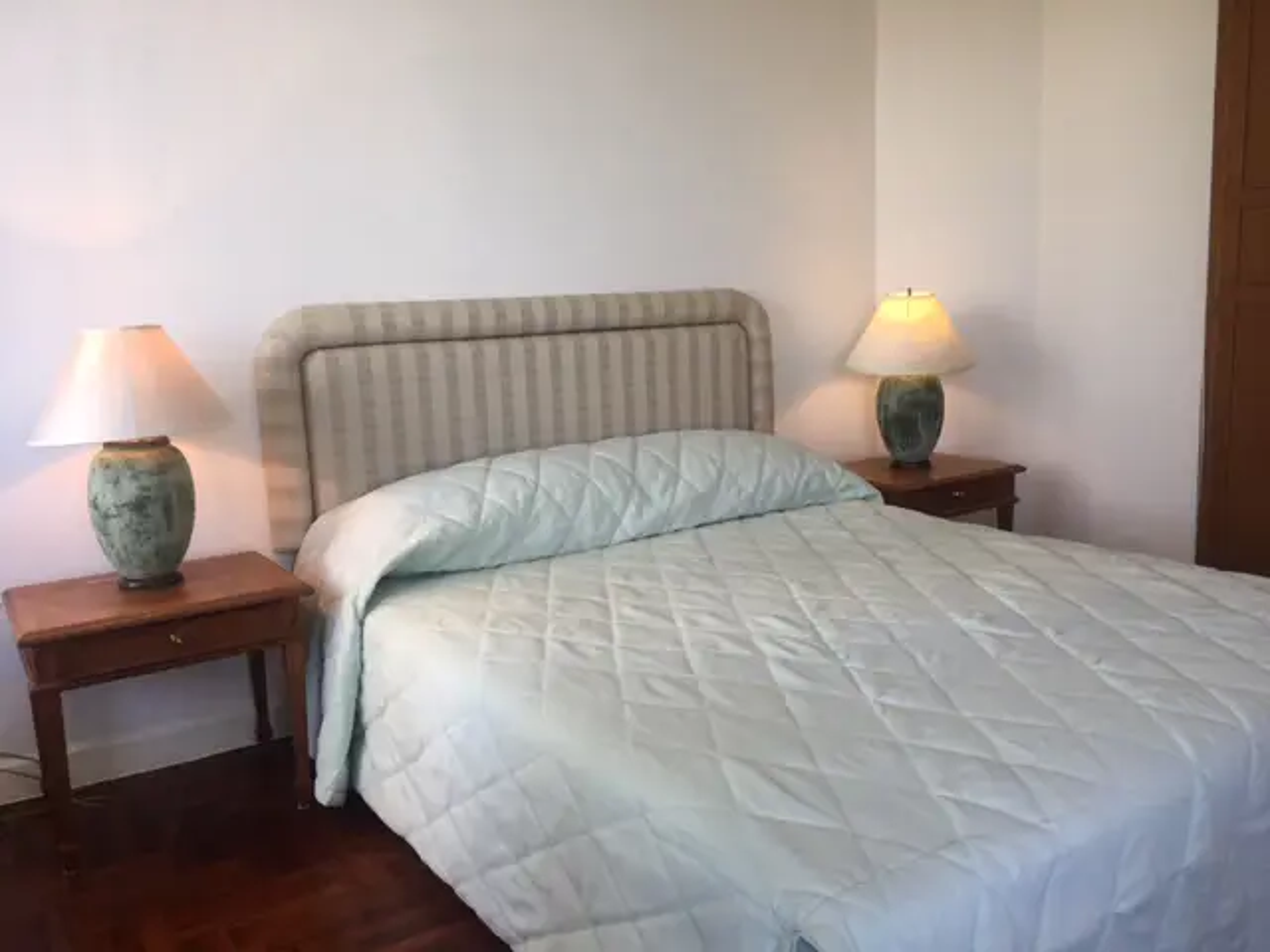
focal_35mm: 29
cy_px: 476
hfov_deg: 61.7
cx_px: 635
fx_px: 1064
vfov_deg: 48.2
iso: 40
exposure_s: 1/100
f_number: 2.2
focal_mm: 4.15
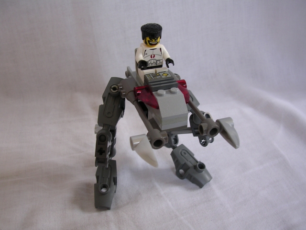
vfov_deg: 37.7
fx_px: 336
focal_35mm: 38
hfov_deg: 49.0
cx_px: 153
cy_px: 115
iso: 100
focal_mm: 5.8
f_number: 2.8
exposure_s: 1/31.6
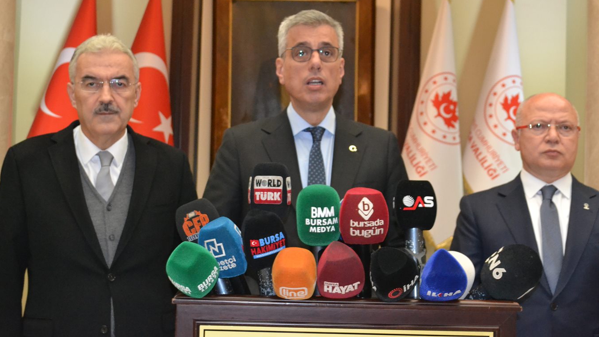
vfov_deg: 23.5
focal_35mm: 51
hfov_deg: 40.6
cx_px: 295
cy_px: 135
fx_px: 810
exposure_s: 1/60
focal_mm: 32
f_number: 4.8
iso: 3200
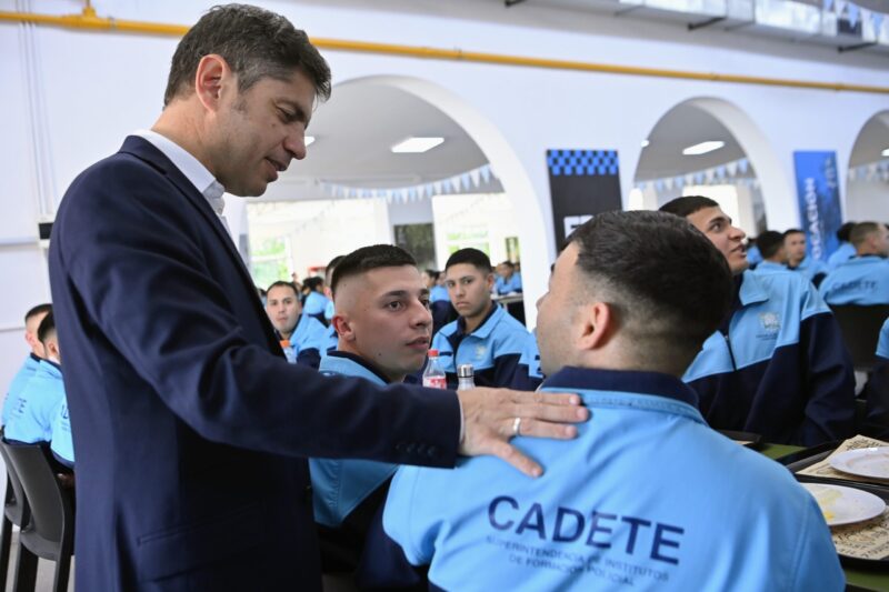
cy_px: 296
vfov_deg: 42.3
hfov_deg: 60.3
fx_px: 765
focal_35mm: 31
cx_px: 444
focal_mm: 31
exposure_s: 1/250
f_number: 3.5
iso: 1250
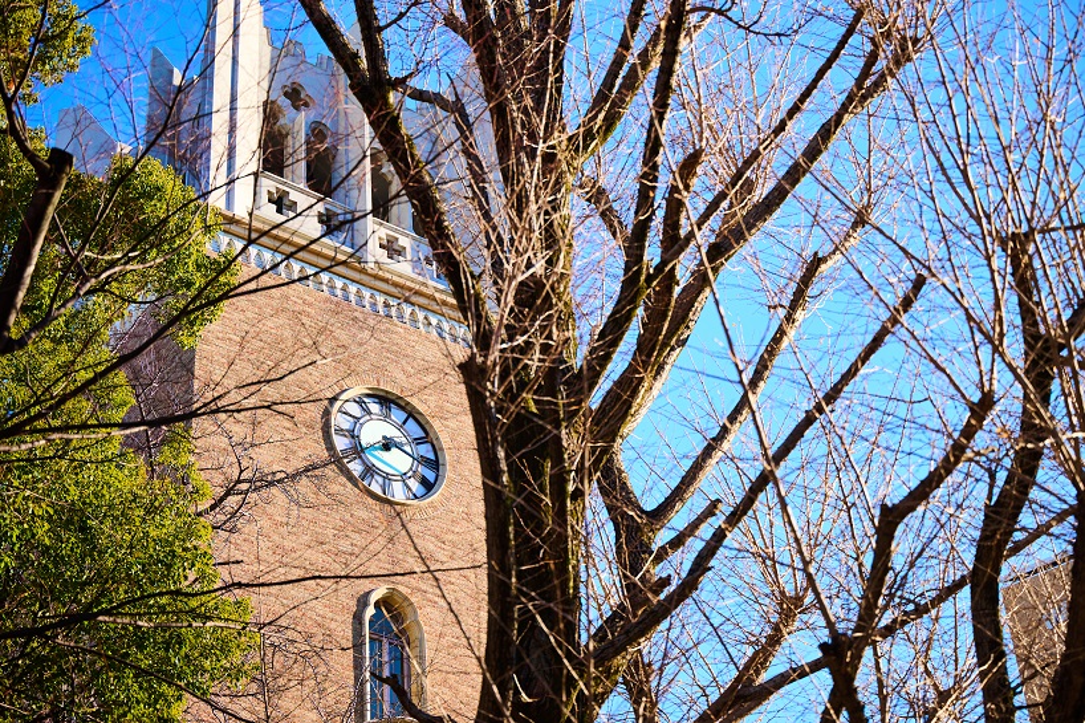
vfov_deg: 19.4
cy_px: 362
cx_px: 542
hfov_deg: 28.8
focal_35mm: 70
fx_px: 2109
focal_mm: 70
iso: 640
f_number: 2.8
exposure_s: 1/125
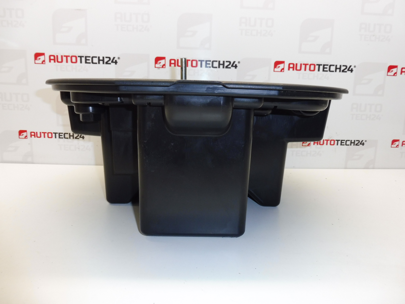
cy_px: 152
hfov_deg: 71.6
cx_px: 202
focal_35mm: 24
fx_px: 281
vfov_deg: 56.8
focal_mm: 4.3
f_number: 3.5
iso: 200
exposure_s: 1/60
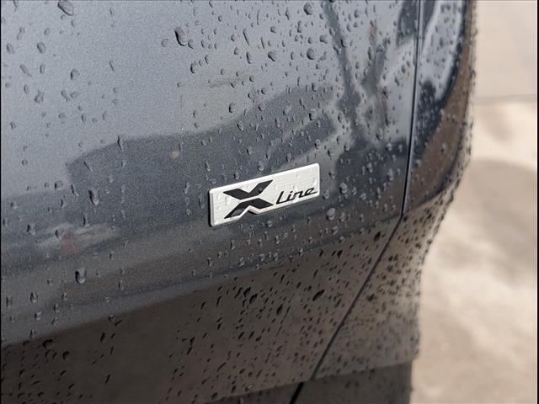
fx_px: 763
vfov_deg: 29.7
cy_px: 202
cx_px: 270
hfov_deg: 38.9
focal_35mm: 49
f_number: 1.68
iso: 210
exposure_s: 1/769
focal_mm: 6.9
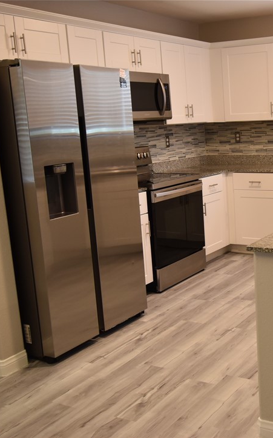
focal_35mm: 46
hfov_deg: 26.7
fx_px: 548
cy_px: 219
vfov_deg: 43.5
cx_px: 263
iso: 560
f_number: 6.3
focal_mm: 20
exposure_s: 1/15
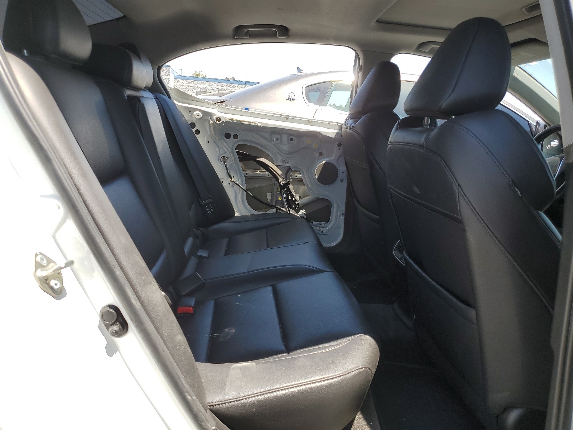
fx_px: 430
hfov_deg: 67.3
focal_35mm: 26
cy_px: 215
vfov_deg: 53.1
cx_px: 286
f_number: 1.5
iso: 50
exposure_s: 1/833
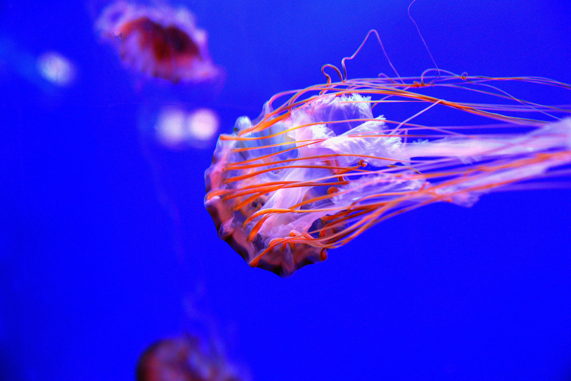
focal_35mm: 52
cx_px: 286
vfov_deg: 26.0
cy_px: 190
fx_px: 825
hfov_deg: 38.2
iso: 2000
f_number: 4
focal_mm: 52
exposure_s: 1/40
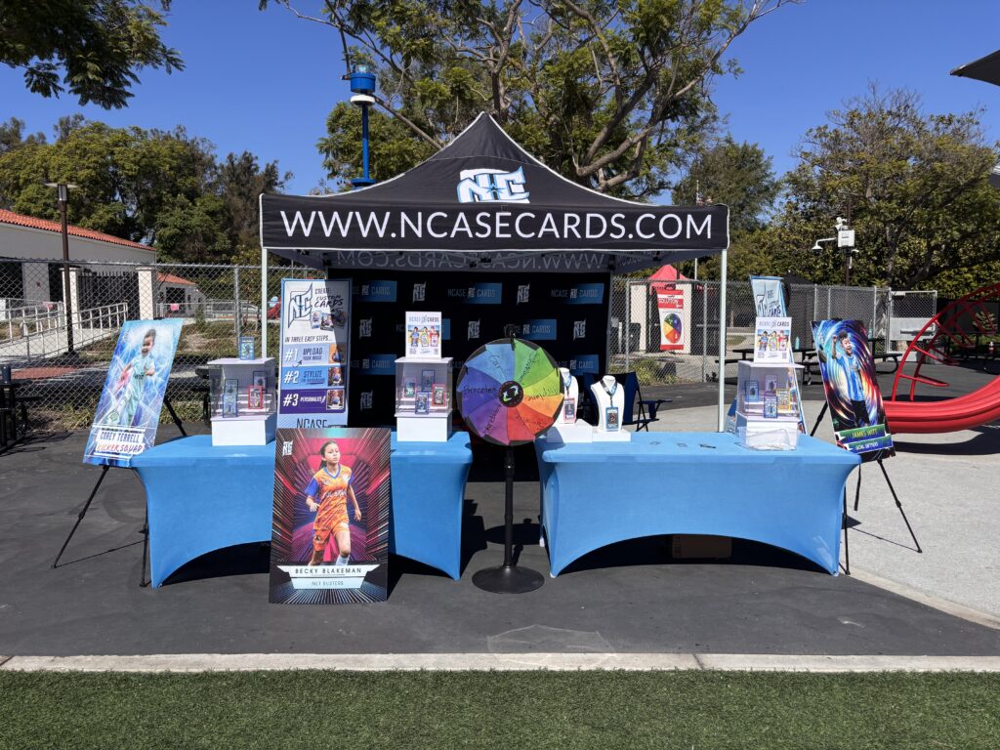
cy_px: 375
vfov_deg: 53.1
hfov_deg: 67.3
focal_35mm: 26
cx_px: 500
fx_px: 751
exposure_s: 1/4255
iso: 50
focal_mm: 5.96
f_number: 1.6
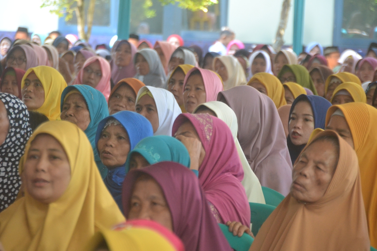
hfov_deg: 10.2
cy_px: 126
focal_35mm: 202
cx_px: 188
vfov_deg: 6.8
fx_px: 2120
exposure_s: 1/125
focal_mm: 135
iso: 2000
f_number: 5.6
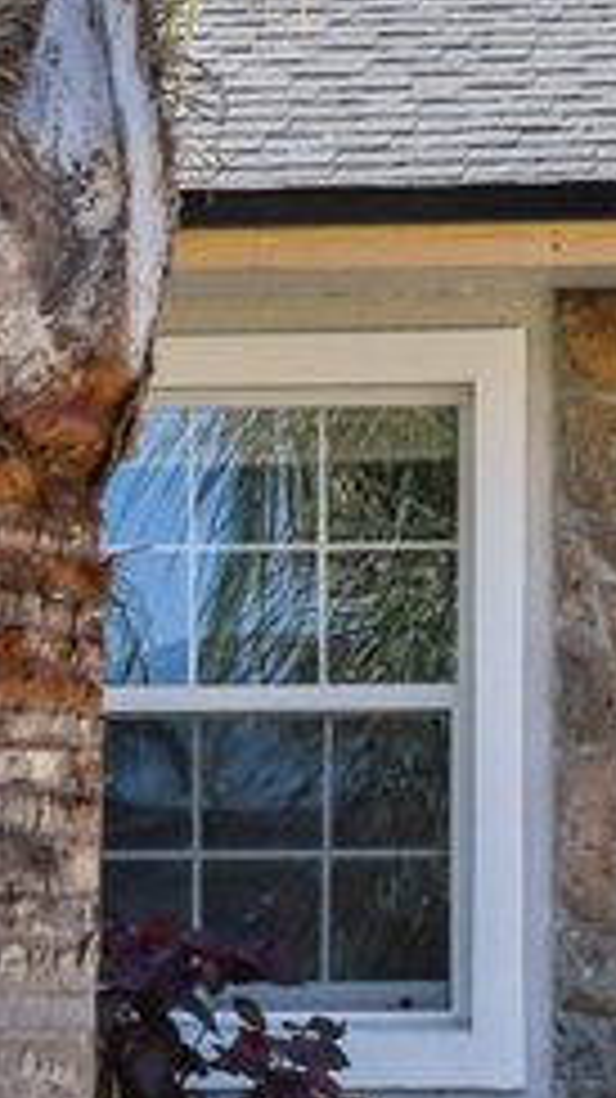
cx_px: 998
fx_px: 5379
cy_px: 812
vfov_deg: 11.6
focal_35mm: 185
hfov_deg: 6.4
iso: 400
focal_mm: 21
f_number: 8
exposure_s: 1/400
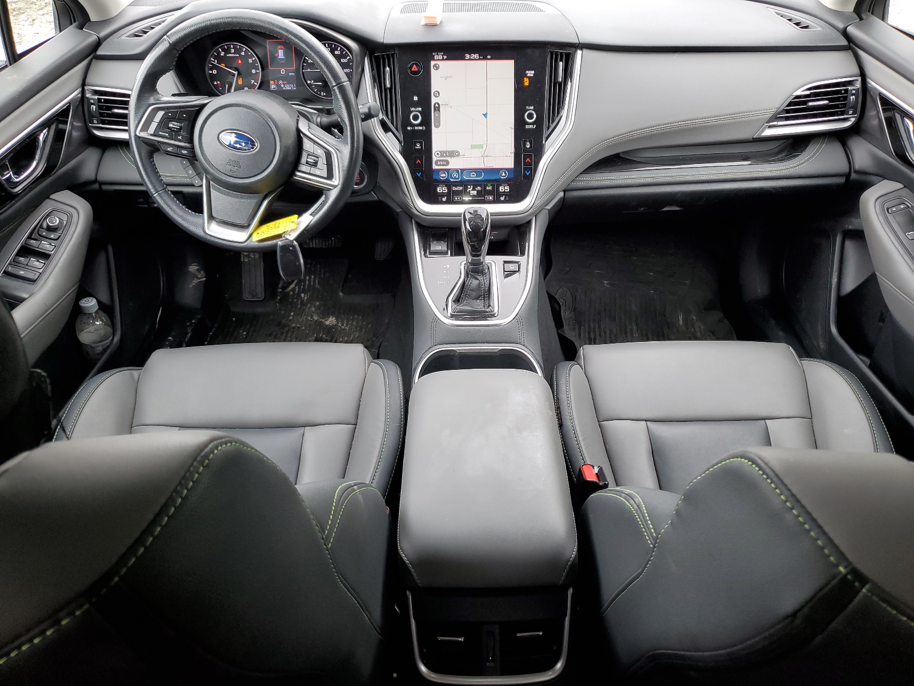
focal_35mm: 26
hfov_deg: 67.3
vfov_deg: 53.1
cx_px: 457
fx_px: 687
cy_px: 343
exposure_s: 1/60.2
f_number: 1.5
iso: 59
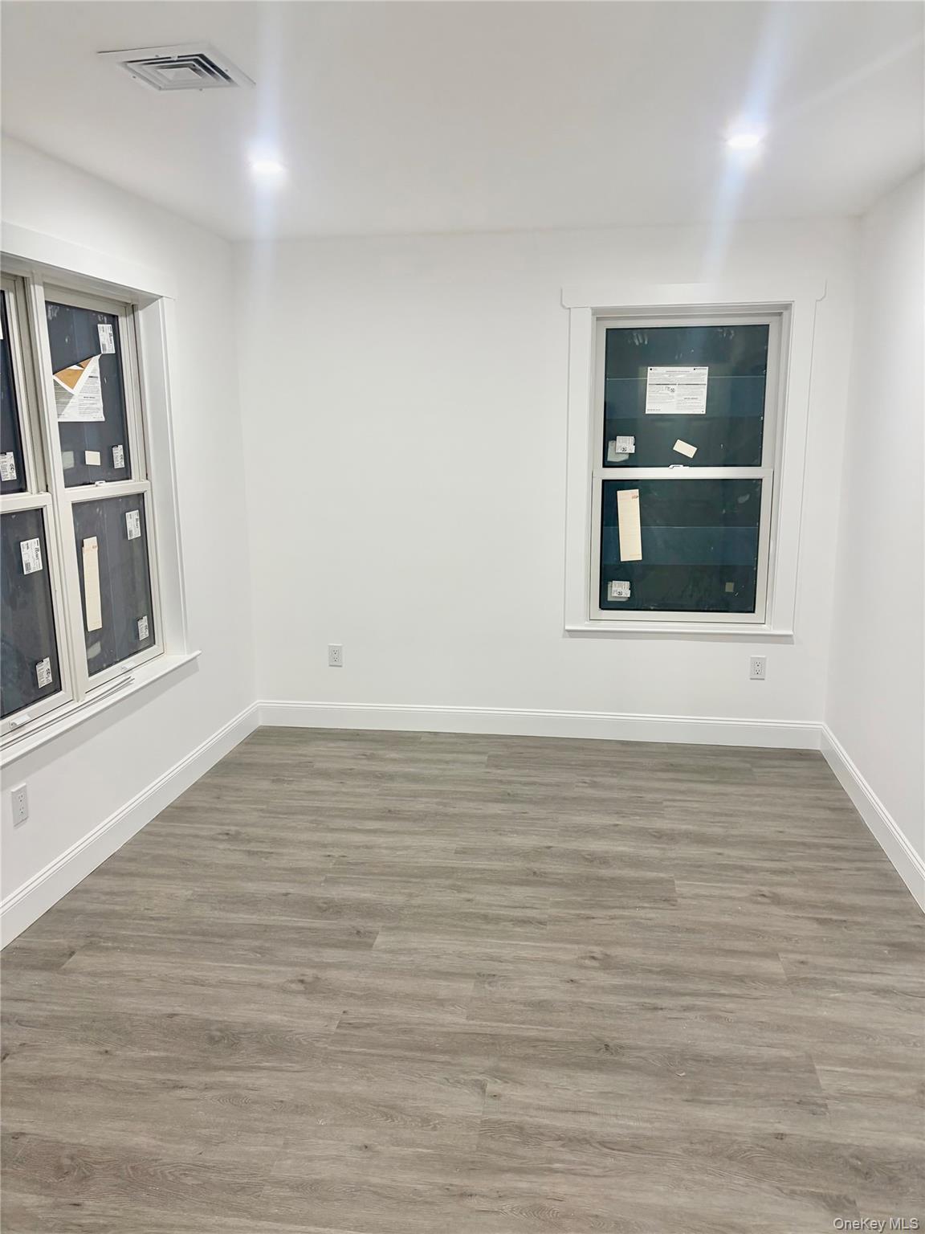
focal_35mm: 26
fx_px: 926
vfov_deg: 67.3
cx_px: 462
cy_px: 617
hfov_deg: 53.1
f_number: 1.6
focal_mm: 5.96
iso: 80
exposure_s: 1/60
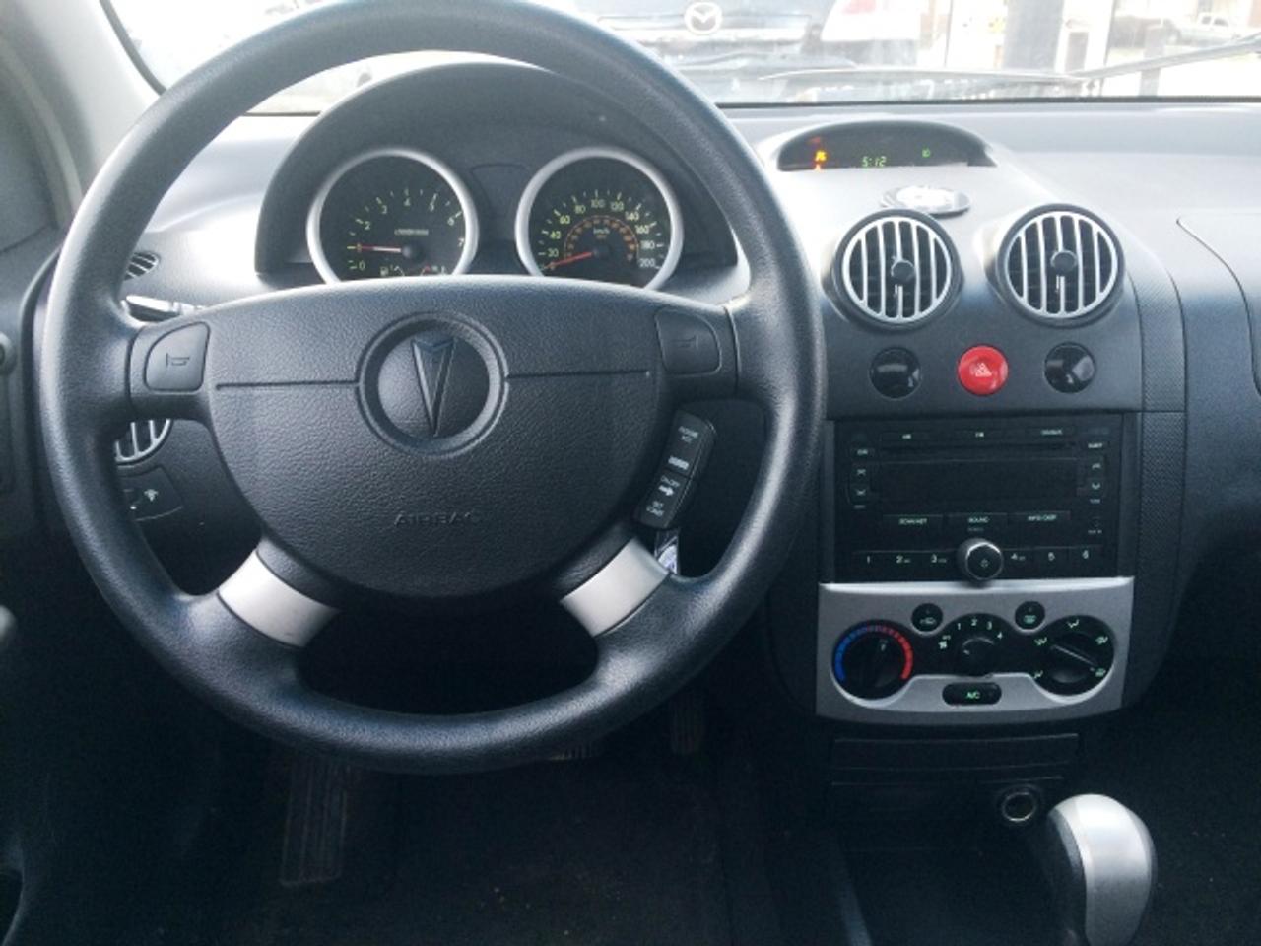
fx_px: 1056
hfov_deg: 61.7
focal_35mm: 29
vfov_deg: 48.2
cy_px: 473
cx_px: 630
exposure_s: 1/30
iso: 100
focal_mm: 4.15
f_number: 2.2
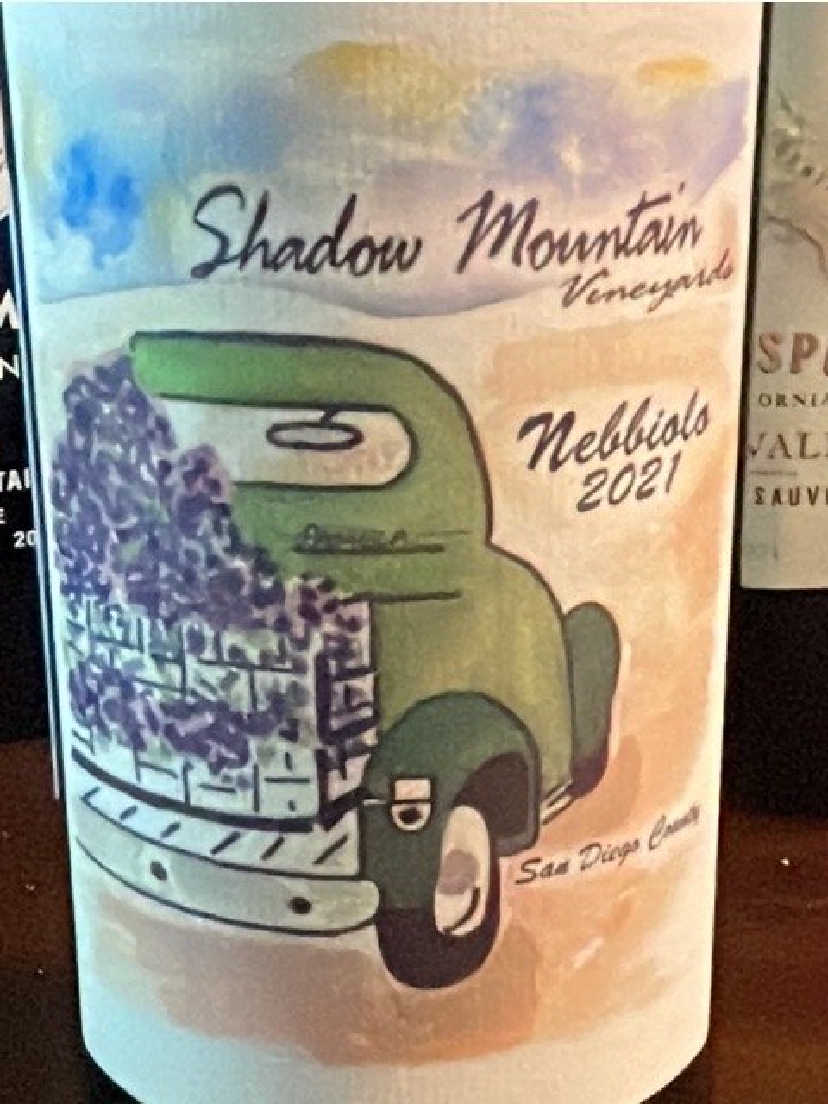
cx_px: 414
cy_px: 552
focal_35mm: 27
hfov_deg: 51.4
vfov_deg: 65.3
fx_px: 861
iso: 1250
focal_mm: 1.54
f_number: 2.4
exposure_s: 1/40
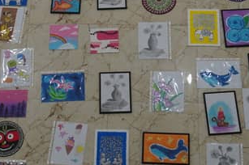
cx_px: 104
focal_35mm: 103
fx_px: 712
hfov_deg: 19.8
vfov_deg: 13.2
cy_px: 25
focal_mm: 31
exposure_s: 1/160
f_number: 5
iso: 800
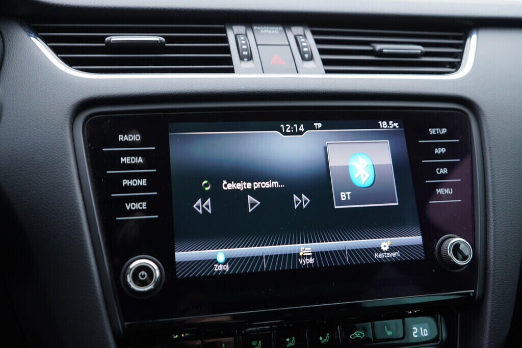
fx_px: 522
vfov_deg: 36.9
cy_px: 174
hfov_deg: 53.1
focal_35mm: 36
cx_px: 261
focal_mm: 24
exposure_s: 1/40
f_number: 2.8
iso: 160
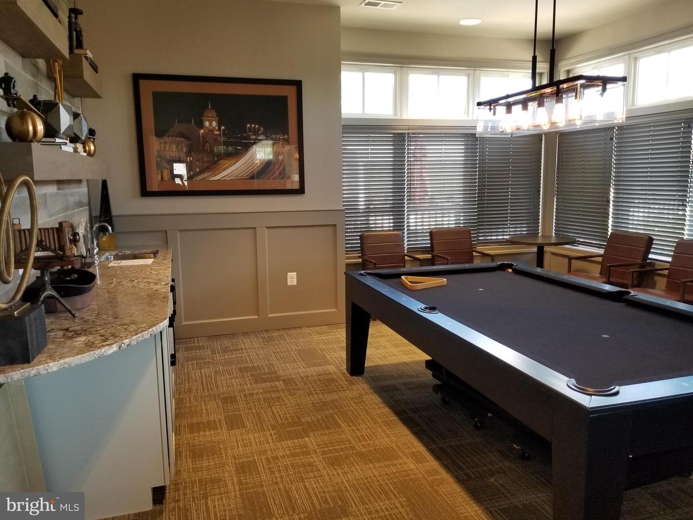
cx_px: 346
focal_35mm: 26
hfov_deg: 67.3
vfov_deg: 53.1
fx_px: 521
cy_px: 260
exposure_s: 1/60
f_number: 1.7
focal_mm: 4.25
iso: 80
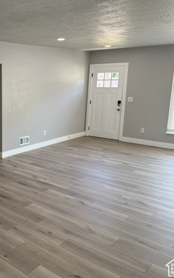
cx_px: -2
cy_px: 138
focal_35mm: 35
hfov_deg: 33.1
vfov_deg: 55.3
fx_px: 265
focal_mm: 6.76
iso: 125
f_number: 1.78
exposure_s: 1/178
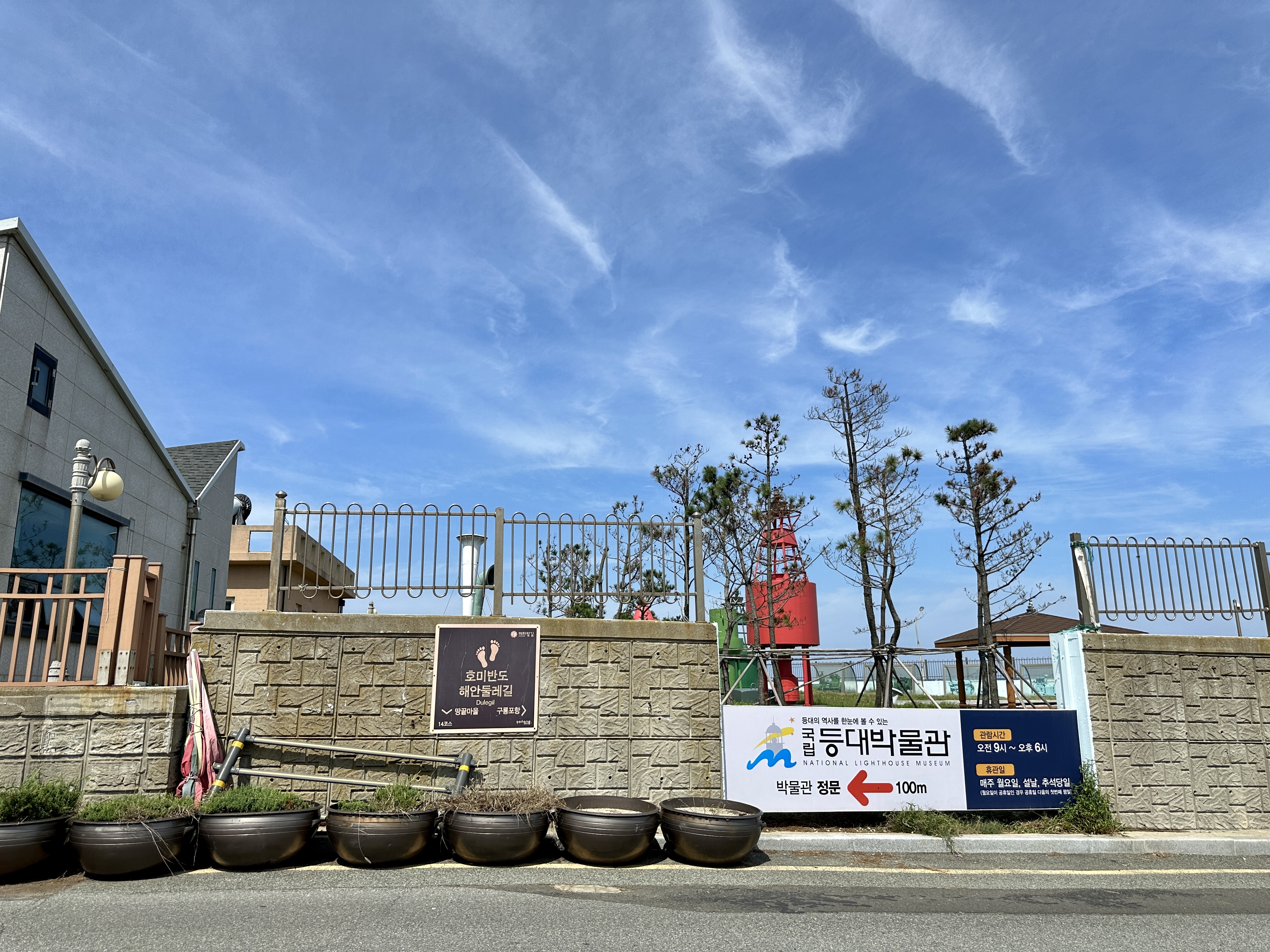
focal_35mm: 24
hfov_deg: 71.6
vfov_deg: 56.8
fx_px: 881
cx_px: 635
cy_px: 476
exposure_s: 1/5263
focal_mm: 6.86
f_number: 1.78
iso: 80
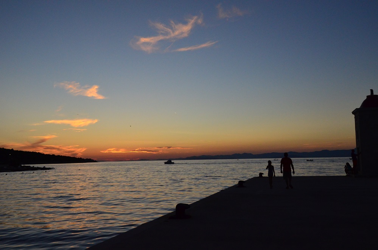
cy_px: 125
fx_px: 377
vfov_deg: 36.7
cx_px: 189
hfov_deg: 53.2
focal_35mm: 36
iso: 2000
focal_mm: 24
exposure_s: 1/2500
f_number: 5.6
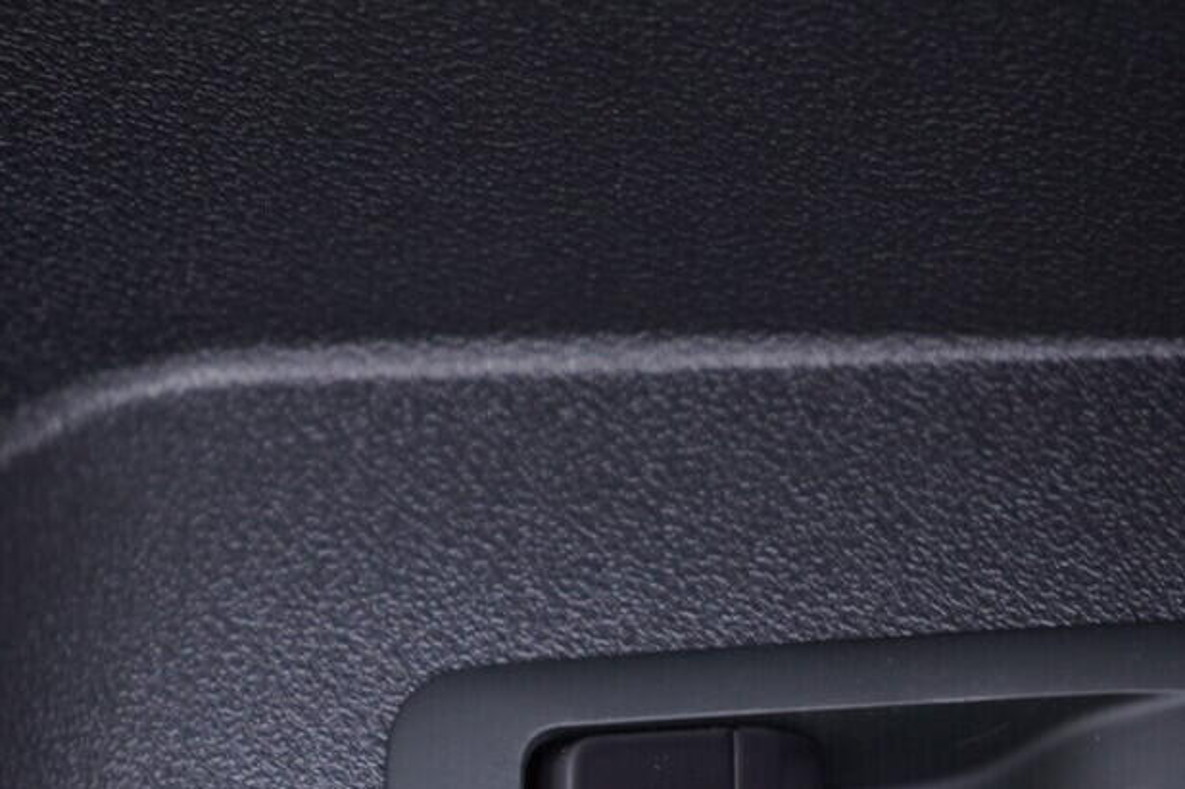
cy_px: 860
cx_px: 641
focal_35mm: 84
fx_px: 2764
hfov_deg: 24.2
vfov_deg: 15.8
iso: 400
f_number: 2.8
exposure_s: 1/40
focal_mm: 24
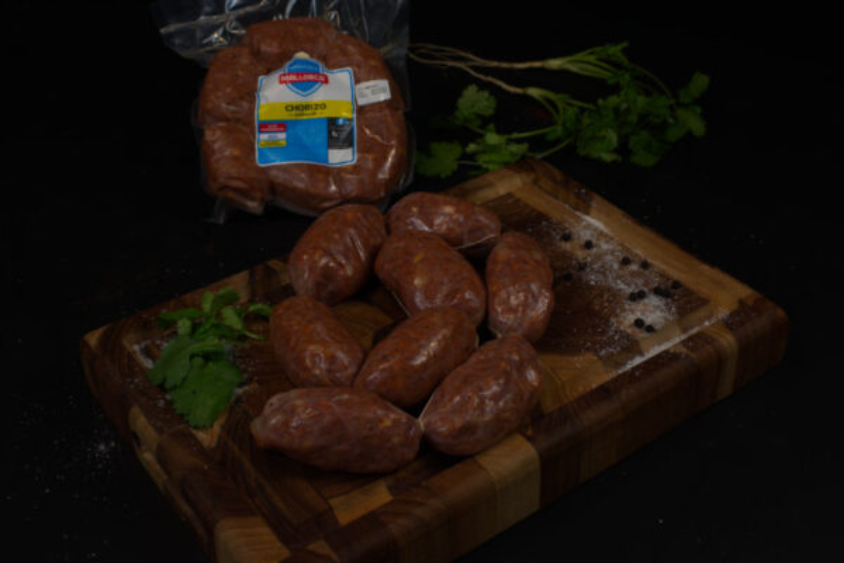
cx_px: 422
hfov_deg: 42.3
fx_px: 1090
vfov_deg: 28.9
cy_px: 282
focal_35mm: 46
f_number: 14
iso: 100
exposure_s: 1/13
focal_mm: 31
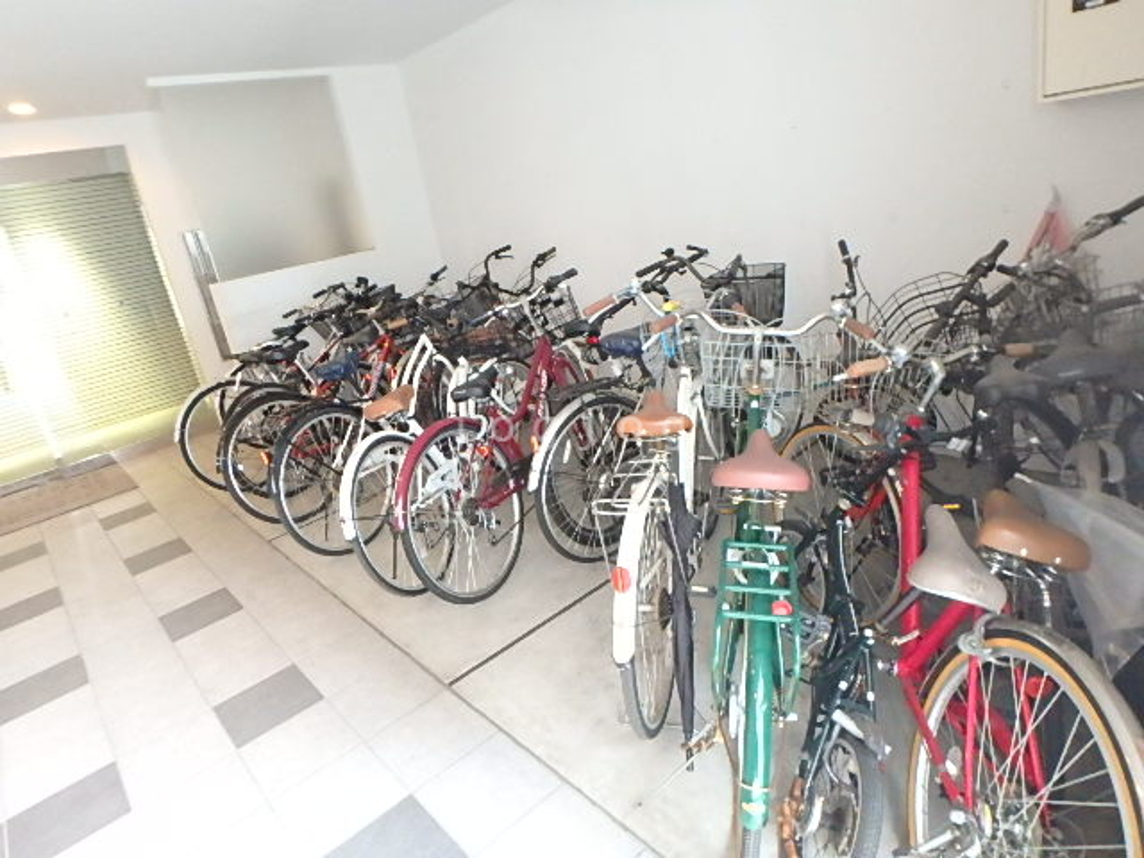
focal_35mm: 21
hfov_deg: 79.0
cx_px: 572
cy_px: 429
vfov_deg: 63.4
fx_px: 694
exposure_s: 1/30
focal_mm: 3.7
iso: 1600
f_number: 3.5
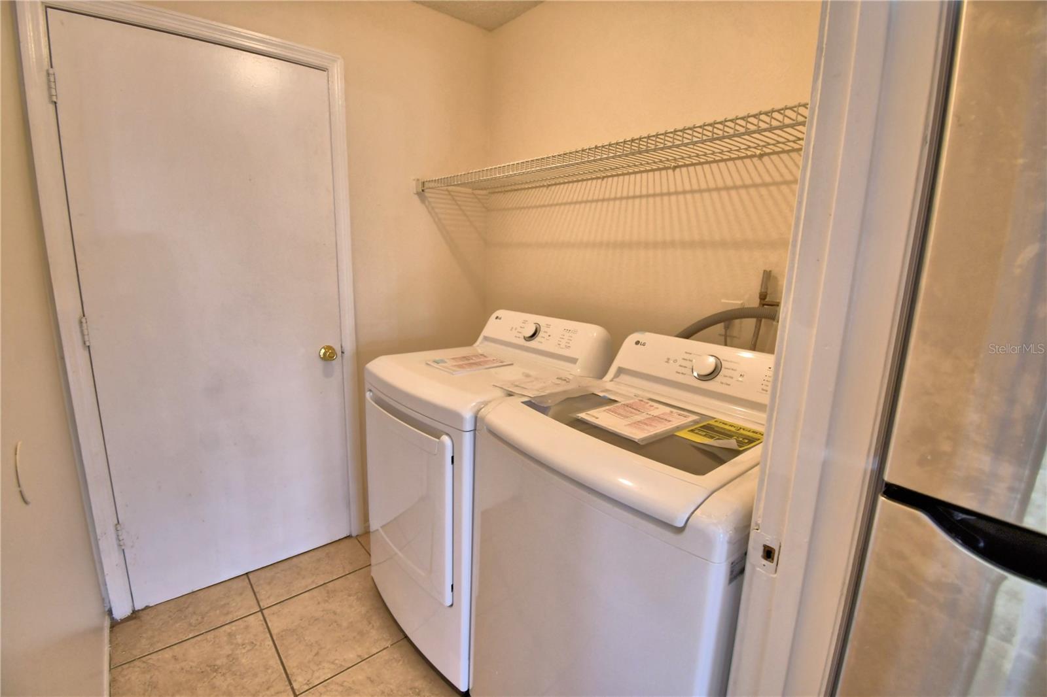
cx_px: 524
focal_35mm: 15
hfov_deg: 100.4
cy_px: 348
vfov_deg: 77.3
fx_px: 436
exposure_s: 1/40
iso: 400
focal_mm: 10
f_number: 4.5
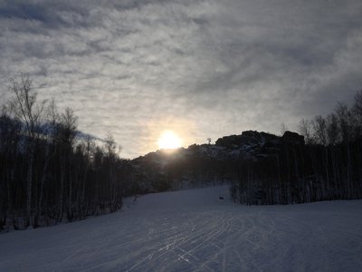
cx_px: 181
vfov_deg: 42.9
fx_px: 345
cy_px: 136
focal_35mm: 33
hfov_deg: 55.4
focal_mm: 4.13
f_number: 2.4
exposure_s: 1/6024
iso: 50
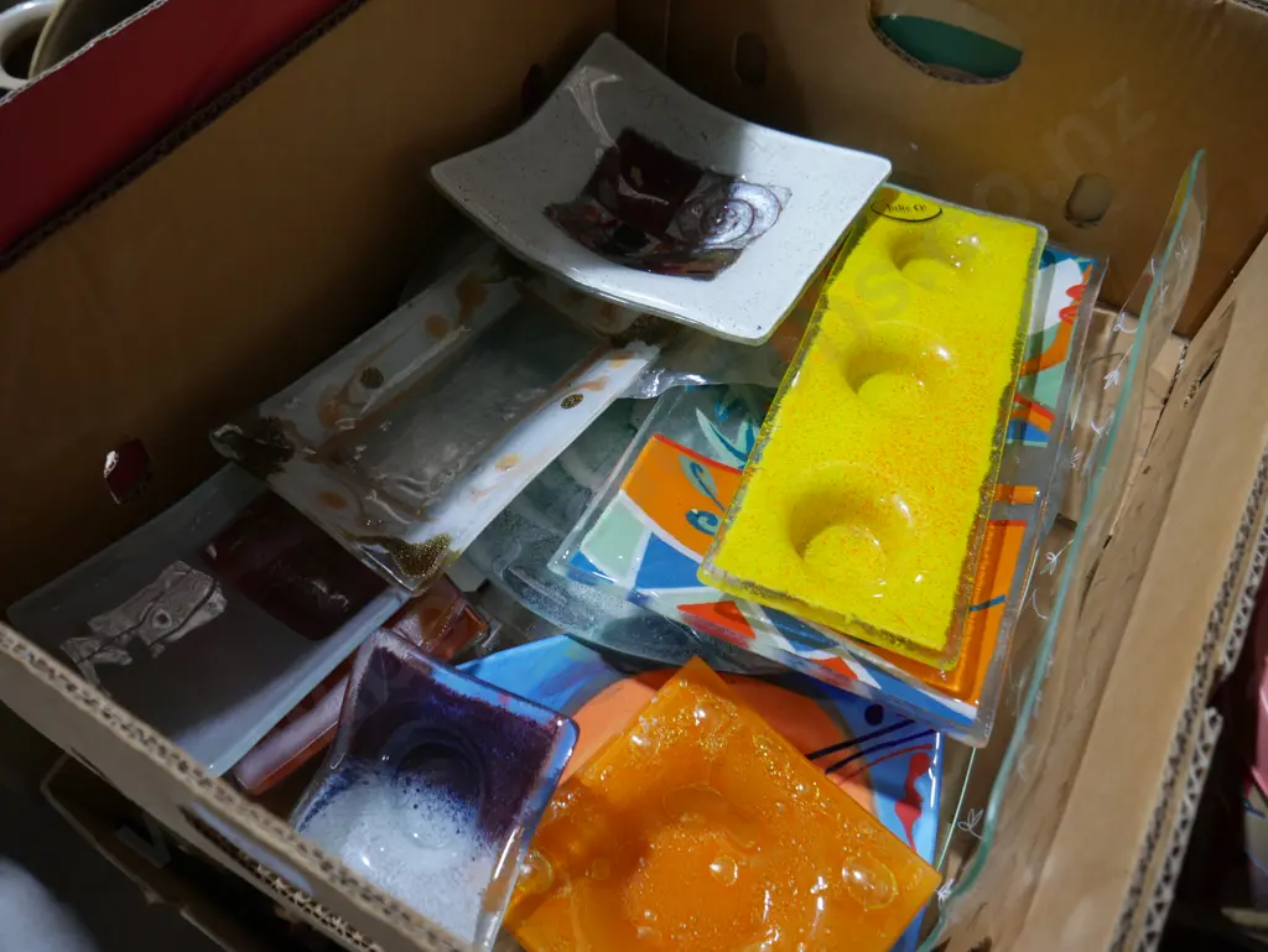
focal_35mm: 28
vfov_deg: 49.8
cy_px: 476
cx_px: 634
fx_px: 1026
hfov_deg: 63.4
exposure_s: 1/60
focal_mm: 14
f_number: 3.5
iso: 320
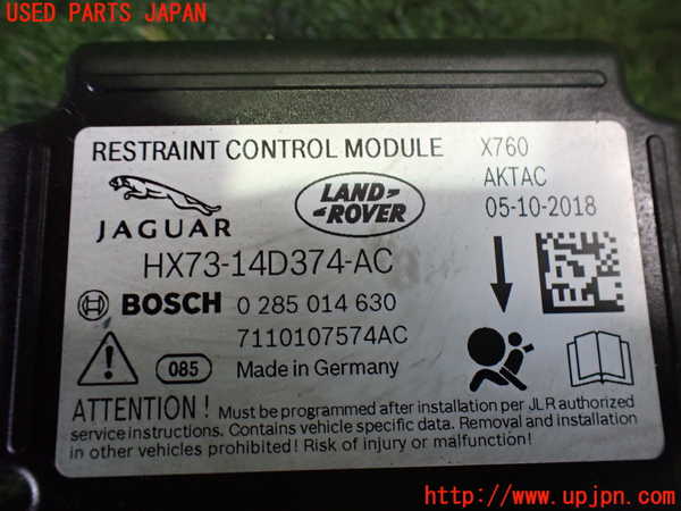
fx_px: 590
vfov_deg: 46.8
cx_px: 340
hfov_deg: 60.0
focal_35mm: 30
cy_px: 256
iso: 800
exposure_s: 1/80
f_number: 2.3
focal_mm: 5.4
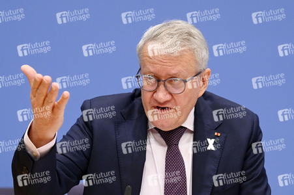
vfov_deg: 12.4
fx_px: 898
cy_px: 98
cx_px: 147
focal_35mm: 110
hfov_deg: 18.6
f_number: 6.3
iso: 5000
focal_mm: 110
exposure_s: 1/500
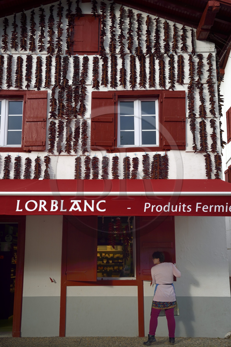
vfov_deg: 46.4
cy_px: 174
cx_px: 116
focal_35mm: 42
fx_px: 405
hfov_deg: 31.8
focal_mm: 42
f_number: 10
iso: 200
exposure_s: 1/160
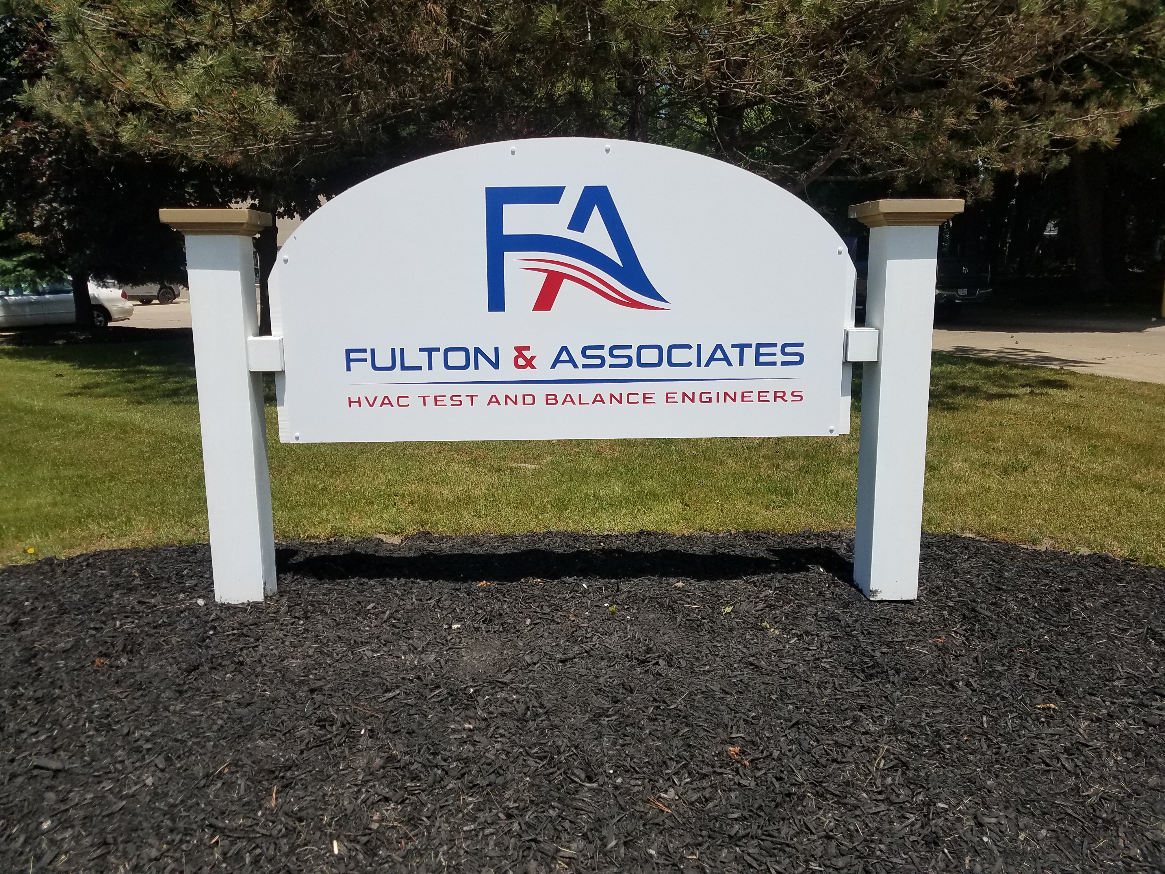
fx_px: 875
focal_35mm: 26
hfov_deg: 67.3
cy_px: 437
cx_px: 582
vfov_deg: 53.1
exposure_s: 1/2680
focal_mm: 4.2
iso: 40
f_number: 1.7
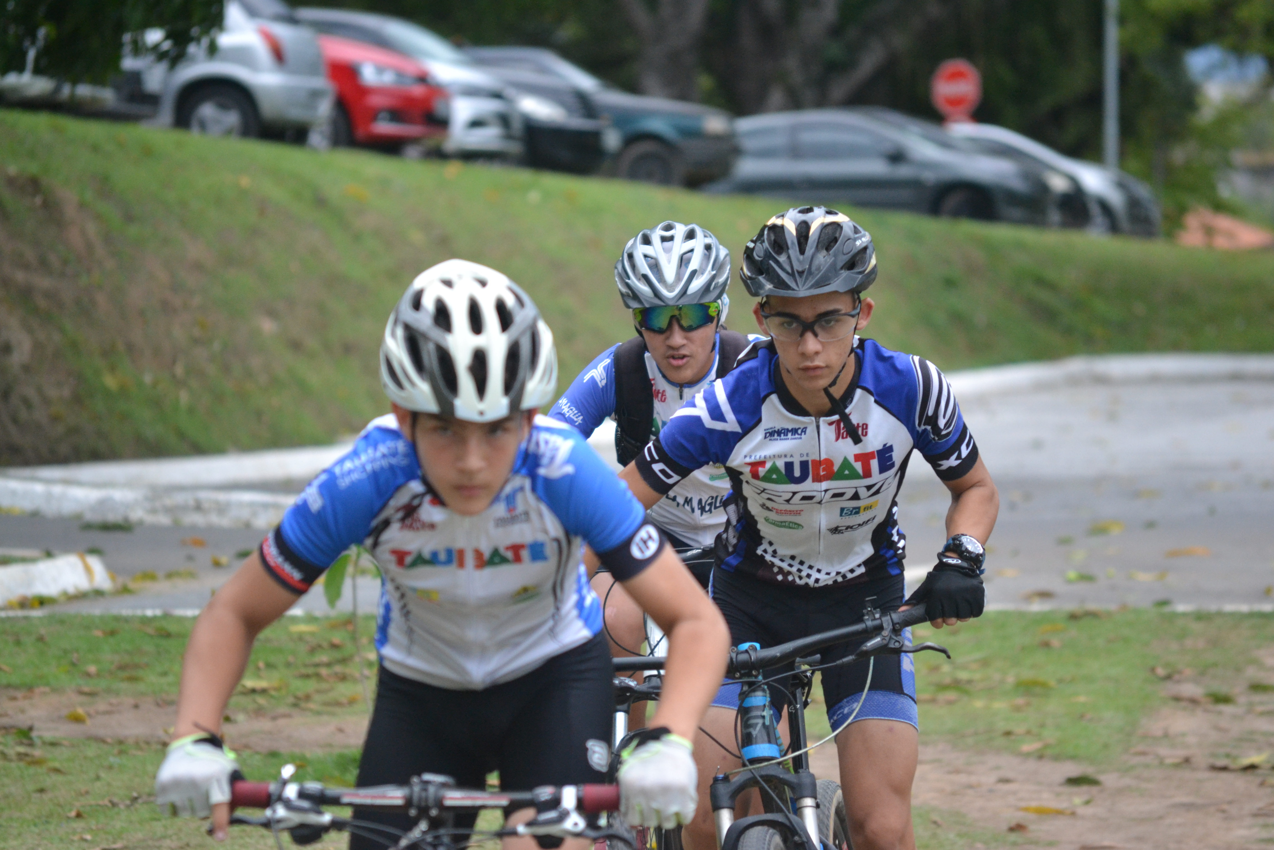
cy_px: 425
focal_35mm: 300
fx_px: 10616
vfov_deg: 4.6
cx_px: 637
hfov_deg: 6.9
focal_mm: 200
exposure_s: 1/500
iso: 1250
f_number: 5.6
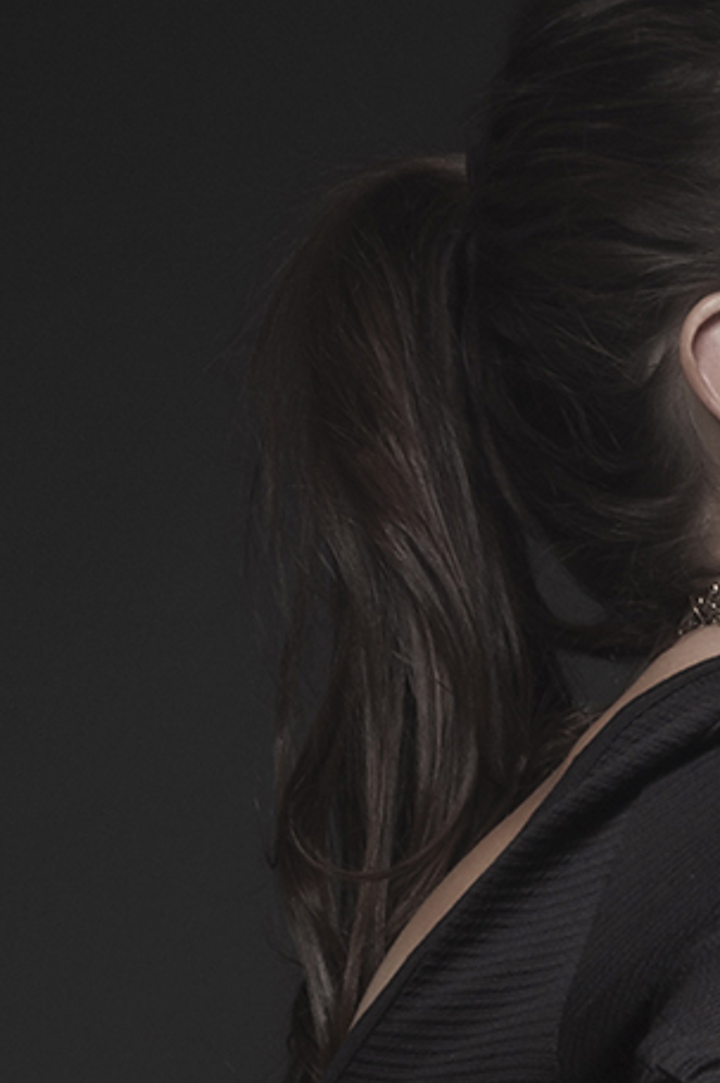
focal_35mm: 316
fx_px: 9501
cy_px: 1717
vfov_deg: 6.4
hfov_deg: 4.3
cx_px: 929
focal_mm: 60
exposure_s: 1/200
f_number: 11
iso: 200
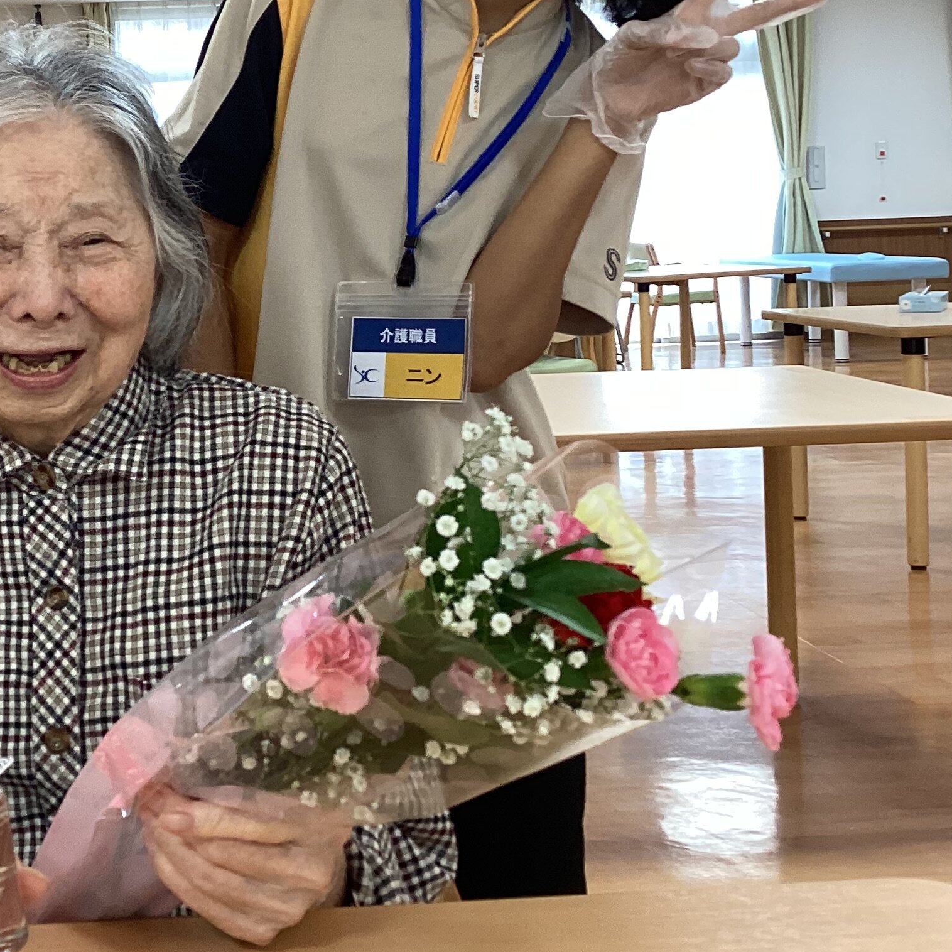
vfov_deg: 28.8
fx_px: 1836
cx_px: 127
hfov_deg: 28.2
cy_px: 276
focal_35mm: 59
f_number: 2.4
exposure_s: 1/60
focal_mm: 3.3
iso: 100
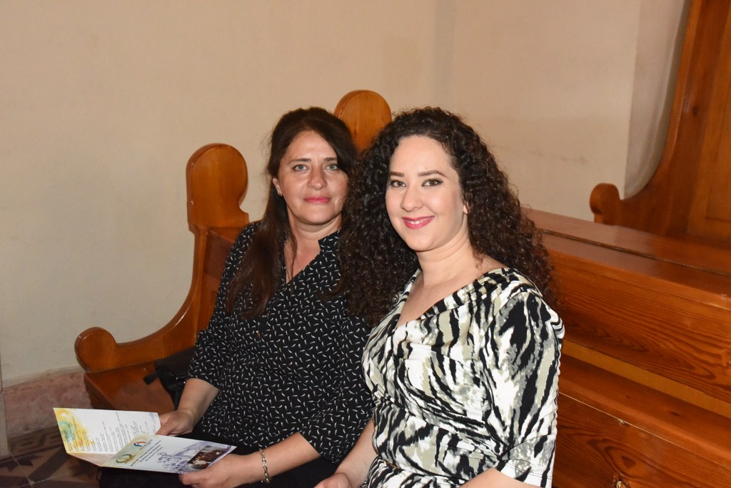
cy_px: 244
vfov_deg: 30.5
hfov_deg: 44.5
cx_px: 366
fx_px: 894
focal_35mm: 44
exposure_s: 1/60
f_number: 9
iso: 10000
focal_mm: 44
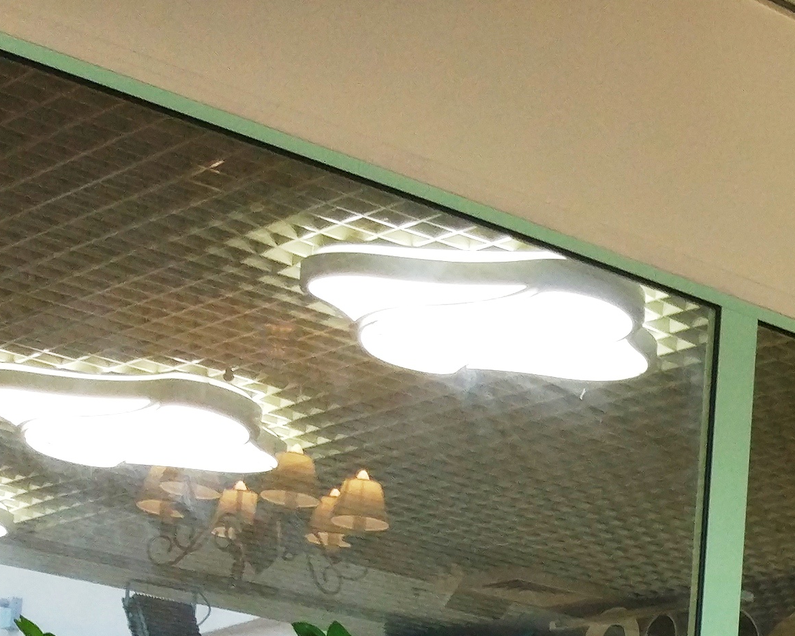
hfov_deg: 16.4
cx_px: 1158
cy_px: 894
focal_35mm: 108
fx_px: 2541
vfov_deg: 13.6
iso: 225
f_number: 2
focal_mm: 4.26
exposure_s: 1/33
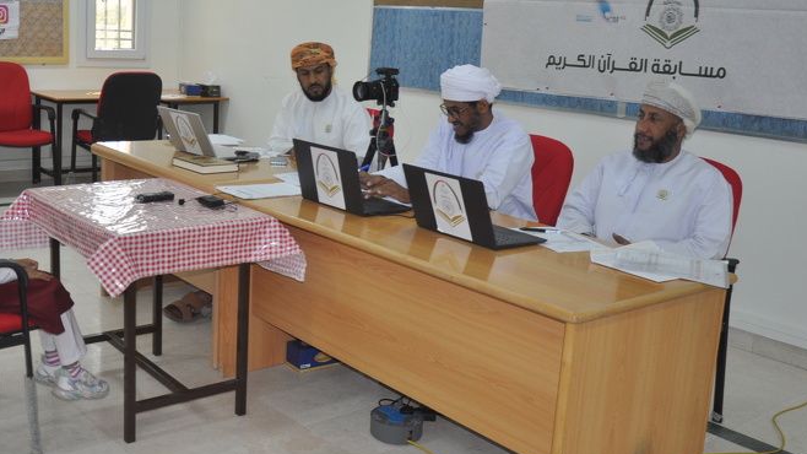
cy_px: 187
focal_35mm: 42
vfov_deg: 28.3
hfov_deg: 48.1
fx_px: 899
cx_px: 331
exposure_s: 1/125
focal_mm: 22
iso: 640
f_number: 3.8
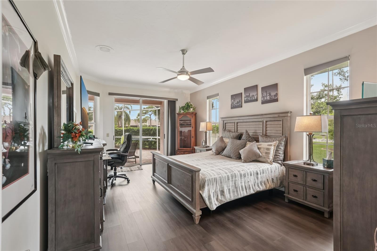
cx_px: 188
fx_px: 173
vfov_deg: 72.0
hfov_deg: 95.0
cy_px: 126
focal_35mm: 16
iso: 400
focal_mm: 16.5
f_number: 8
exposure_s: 1/25
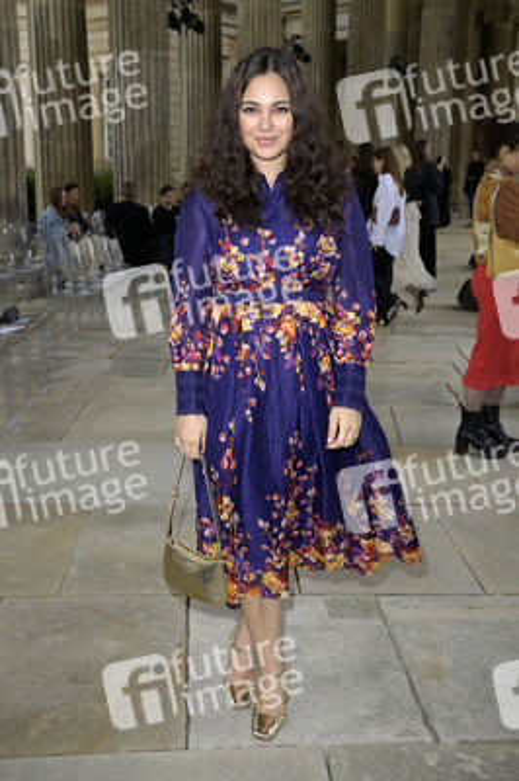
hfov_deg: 35.0
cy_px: 390
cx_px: 260
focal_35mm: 38
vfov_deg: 50.7
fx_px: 823
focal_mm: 38
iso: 500
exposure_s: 1/160
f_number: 5.6
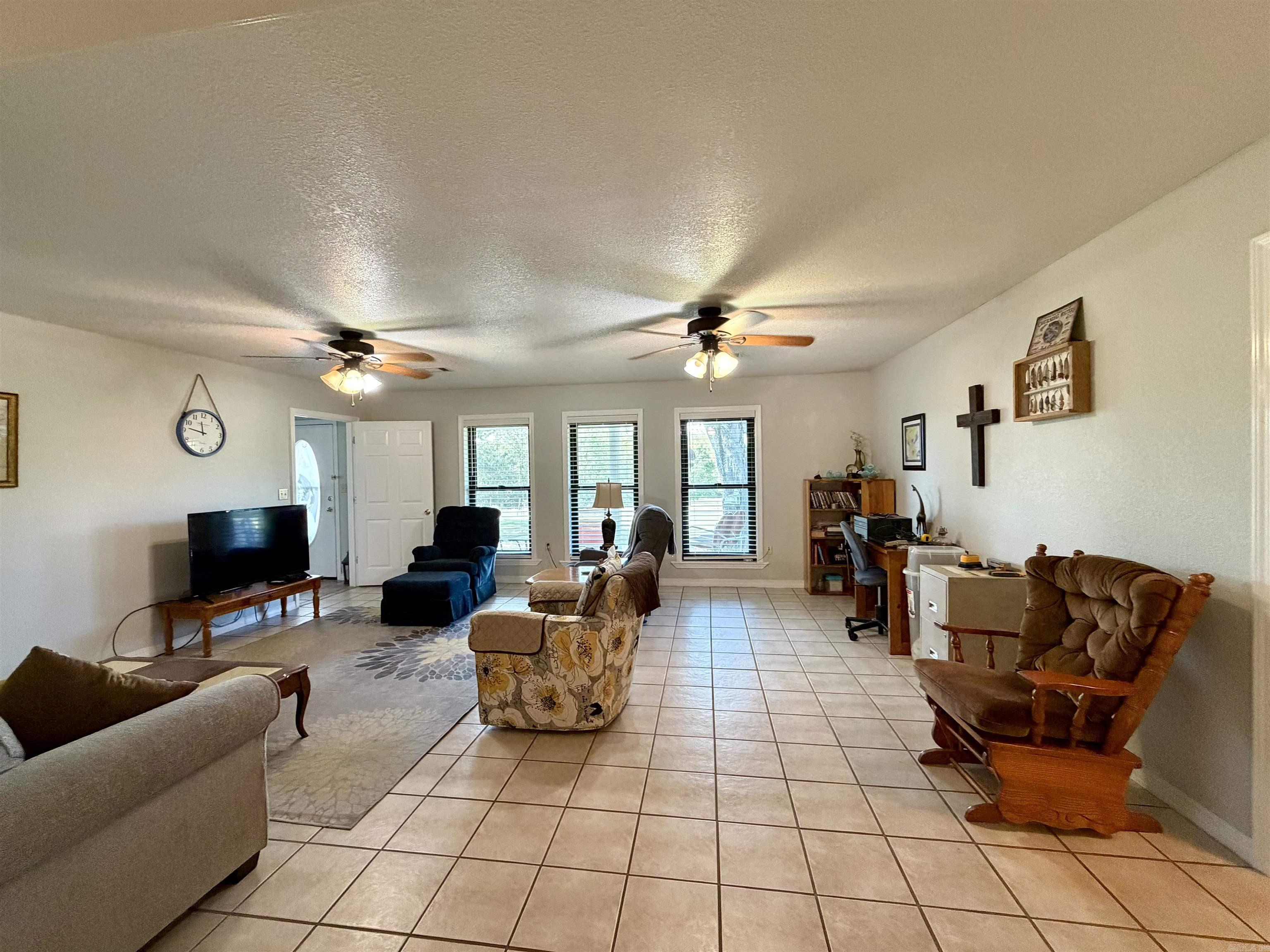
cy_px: 476
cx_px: 635
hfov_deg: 102.1
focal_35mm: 14
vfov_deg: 85.7
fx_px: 514
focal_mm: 2.22
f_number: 2.2
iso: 400
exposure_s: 1/60
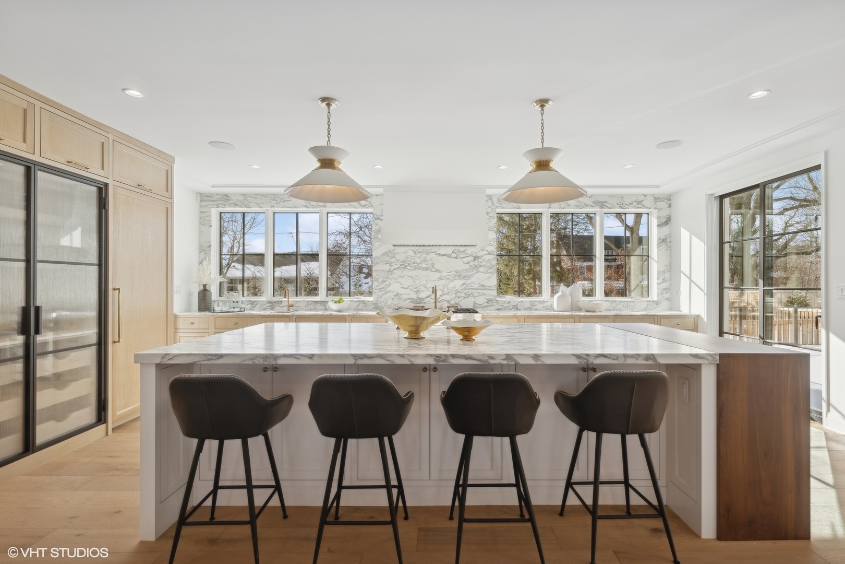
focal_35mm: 16
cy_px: 282
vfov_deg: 72.1
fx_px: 387
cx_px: 422
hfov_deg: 95.0
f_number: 8
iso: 200
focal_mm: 16.5
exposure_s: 1/80
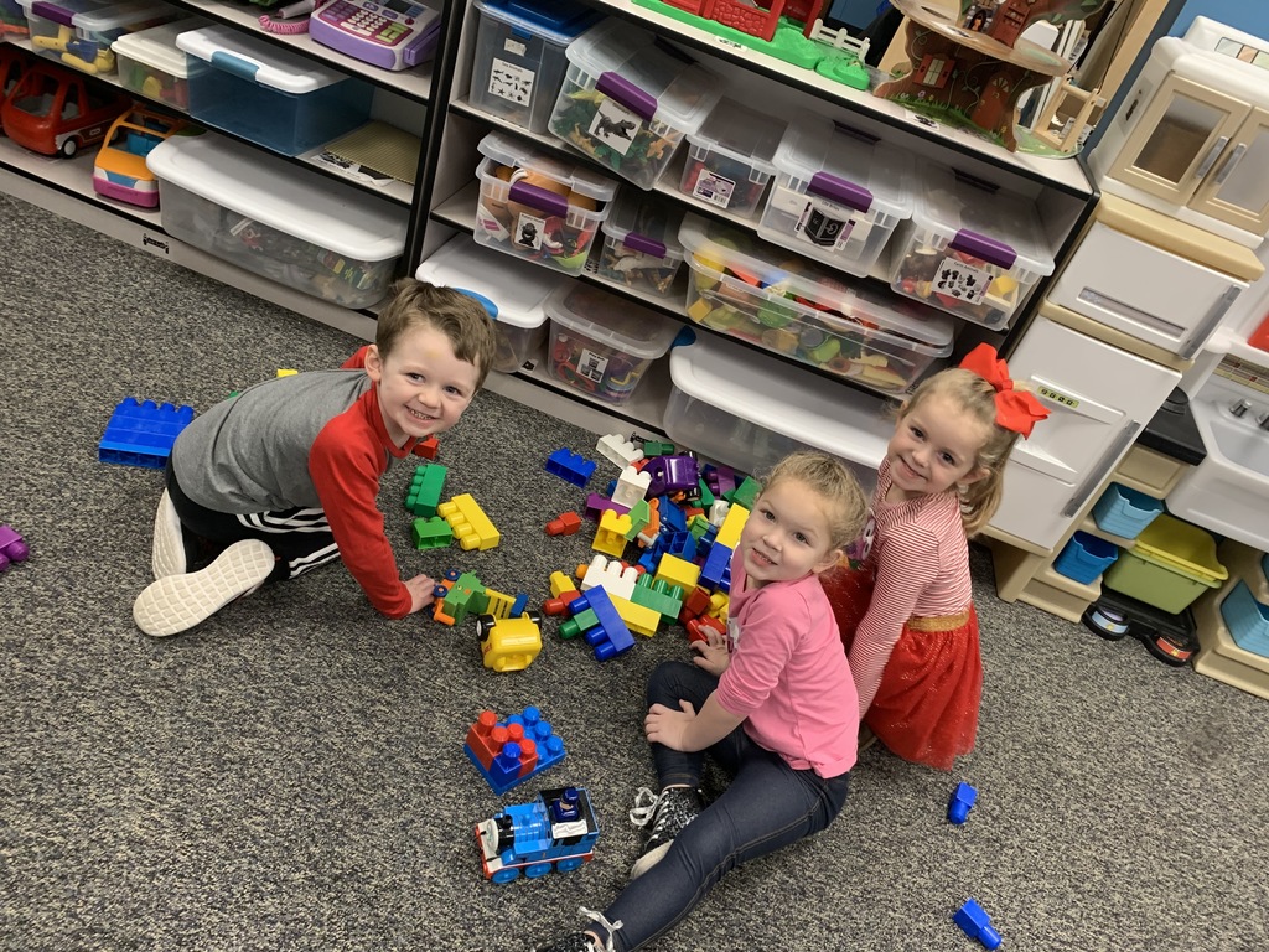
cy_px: 476
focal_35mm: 26
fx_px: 953
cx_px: 634
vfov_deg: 53.1
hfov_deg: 67.3
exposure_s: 1/60
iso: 125
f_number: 1.8
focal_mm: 4.25
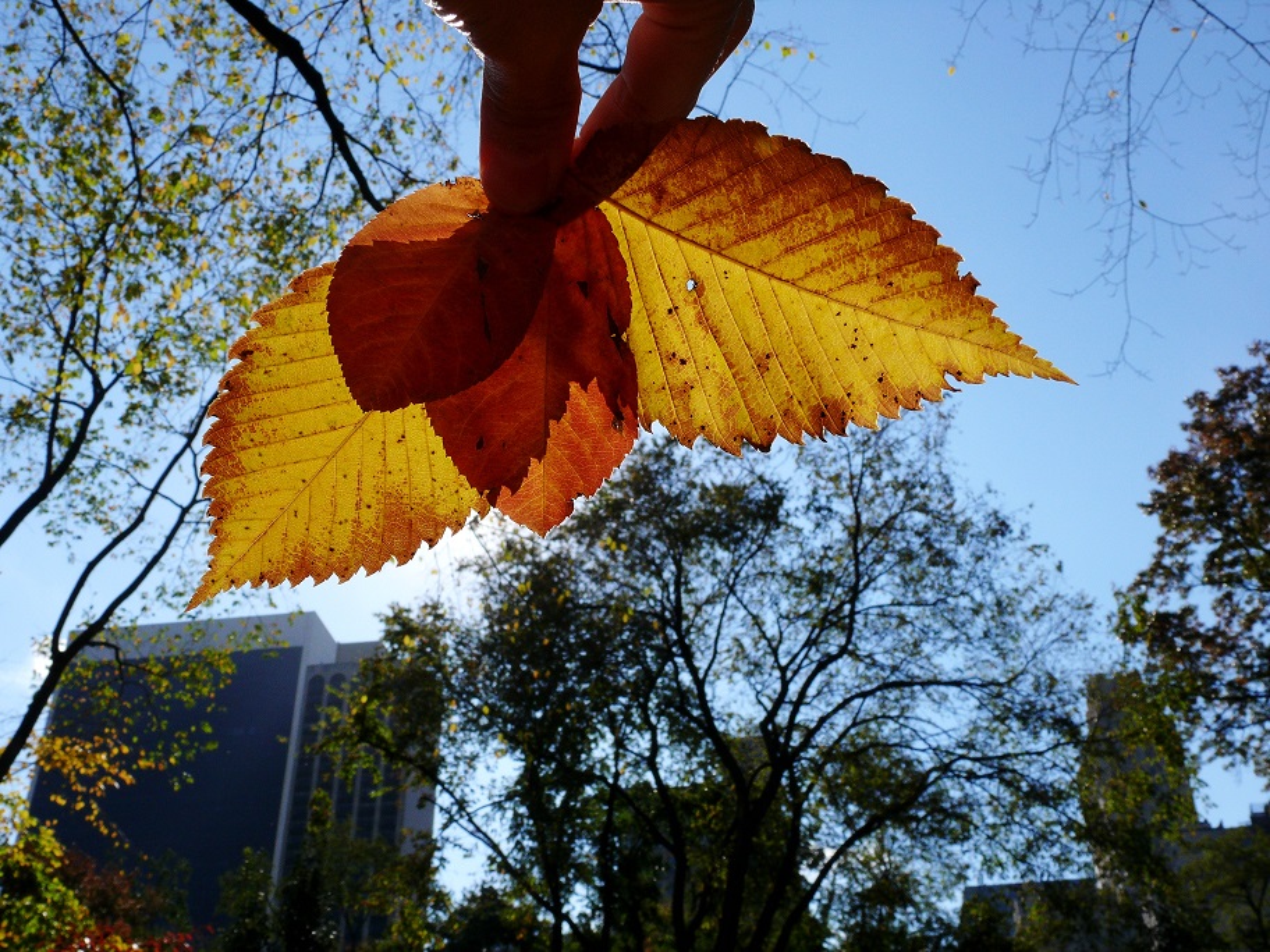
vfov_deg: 36.8
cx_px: 635
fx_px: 1431
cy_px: 476
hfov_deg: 47.9
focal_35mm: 39
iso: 100
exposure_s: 1/500
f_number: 7.1
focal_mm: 8.2
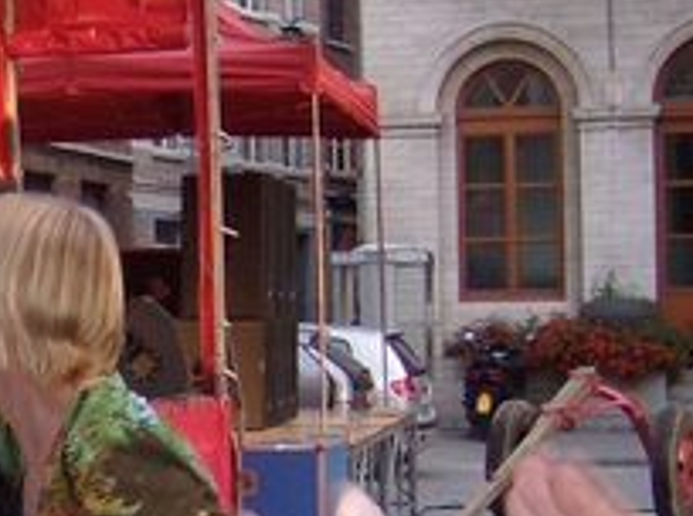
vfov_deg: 13.9
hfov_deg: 17.6
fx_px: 2117
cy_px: 372
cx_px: -153
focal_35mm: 106
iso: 200
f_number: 2.8
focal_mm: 6
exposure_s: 1/60
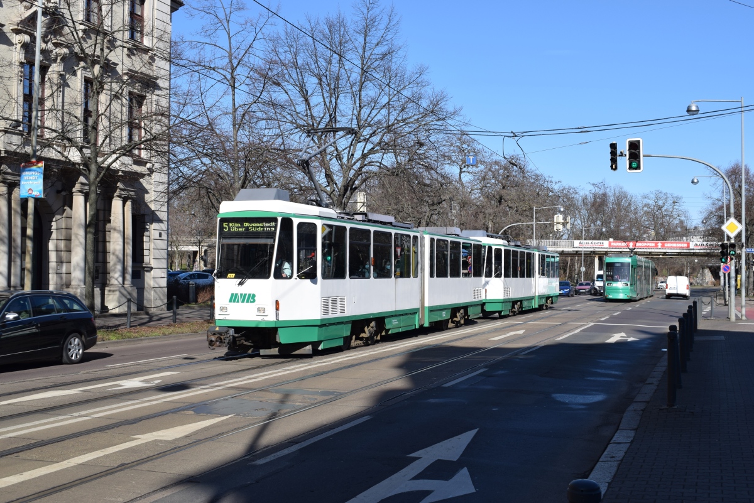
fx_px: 911
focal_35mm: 44
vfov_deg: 30.9
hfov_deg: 44.9
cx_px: 377
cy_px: 252
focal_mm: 29
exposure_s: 1/320
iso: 125
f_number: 9
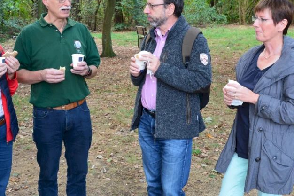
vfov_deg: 25.0
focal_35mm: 54
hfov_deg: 36.8
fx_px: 441
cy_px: 110
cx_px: 128
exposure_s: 1/40
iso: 800
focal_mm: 22
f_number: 7.1
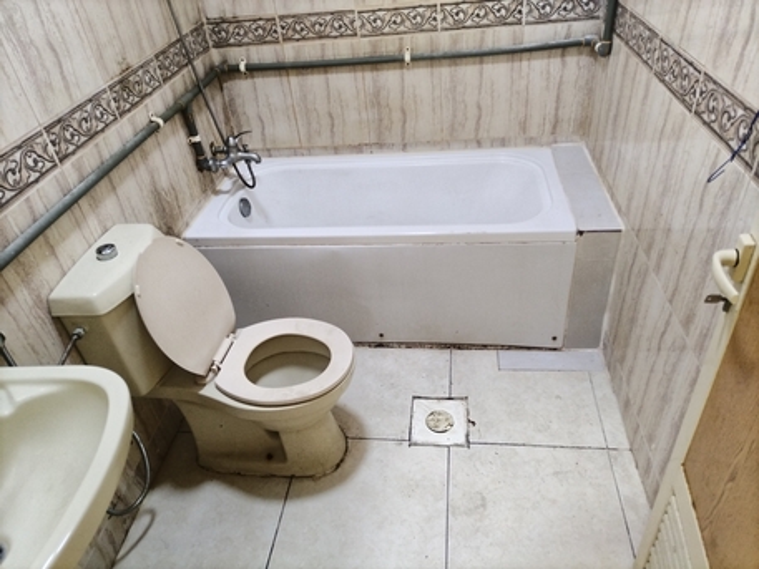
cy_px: 284
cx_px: 380
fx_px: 570
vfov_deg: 53.1
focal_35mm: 26
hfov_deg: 67.3
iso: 1200
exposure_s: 1/60
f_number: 1.8
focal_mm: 4.7
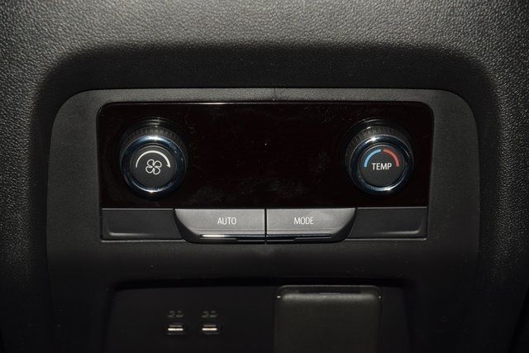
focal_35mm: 105
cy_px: 176
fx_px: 1543
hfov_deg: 19.5
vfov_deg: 13.0
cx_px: 264
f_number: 8
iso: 100
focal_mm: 70
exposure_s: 1/125
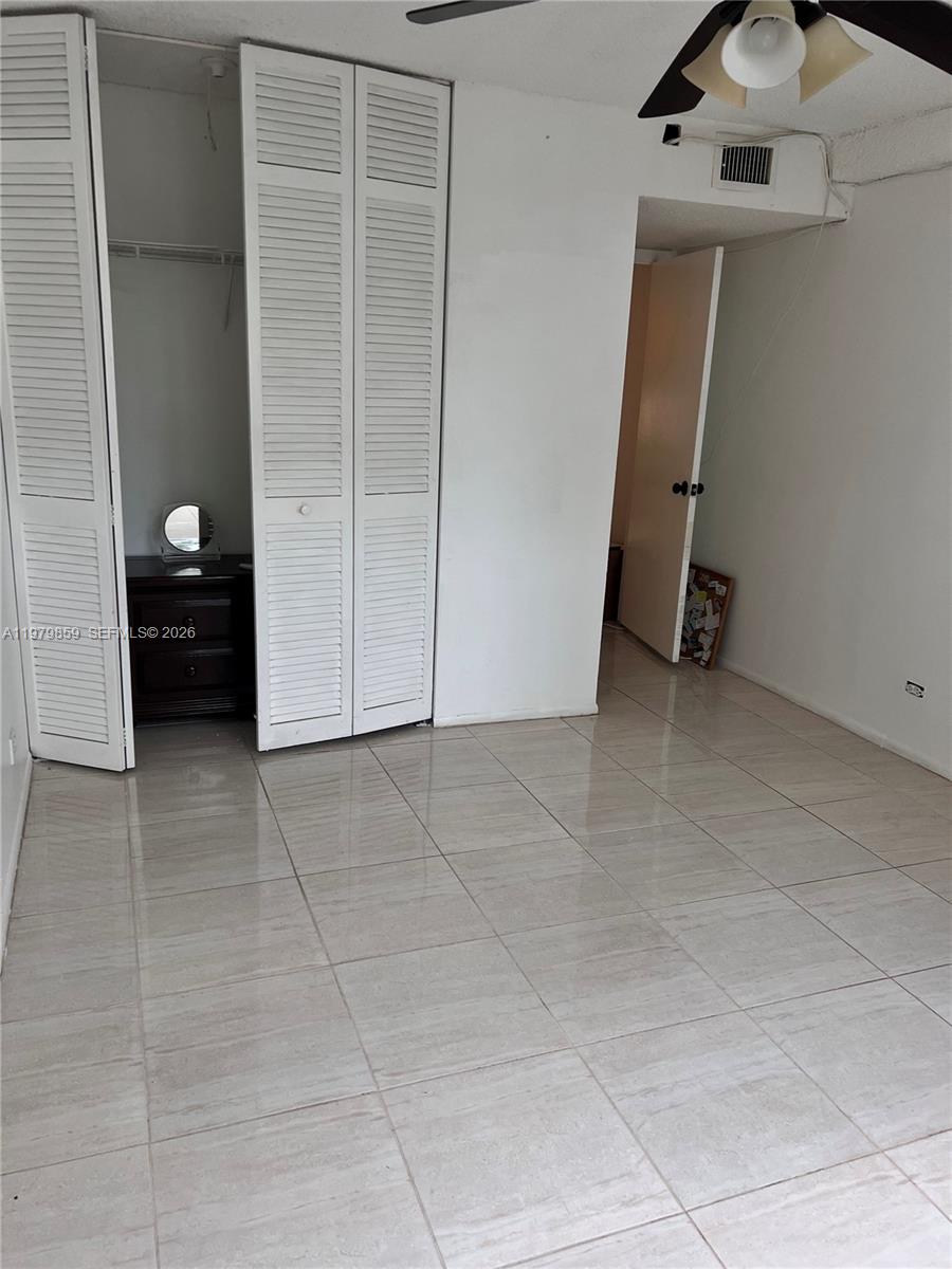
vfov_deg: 67.3
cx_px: 476
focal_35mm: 26
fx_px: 953
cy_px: 634
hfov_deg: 53.1
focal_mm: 5.7
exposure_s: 1/121
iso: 100
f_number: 1.5
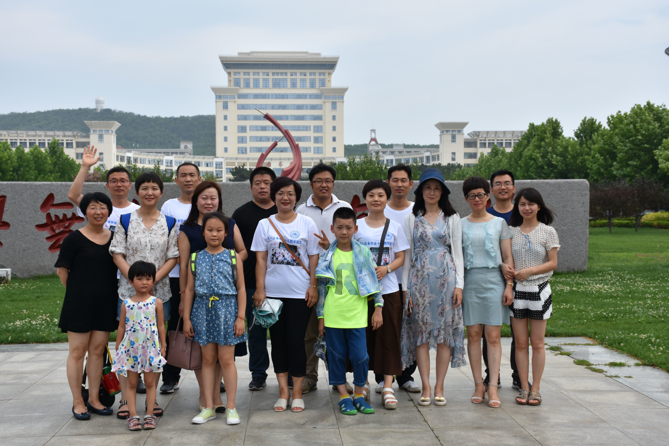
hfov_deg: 38.9
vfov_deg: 26.5
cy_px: 223
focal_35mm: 51
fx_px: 948
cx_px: 334
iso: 180
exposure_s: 1/500
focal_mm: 34
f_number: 8
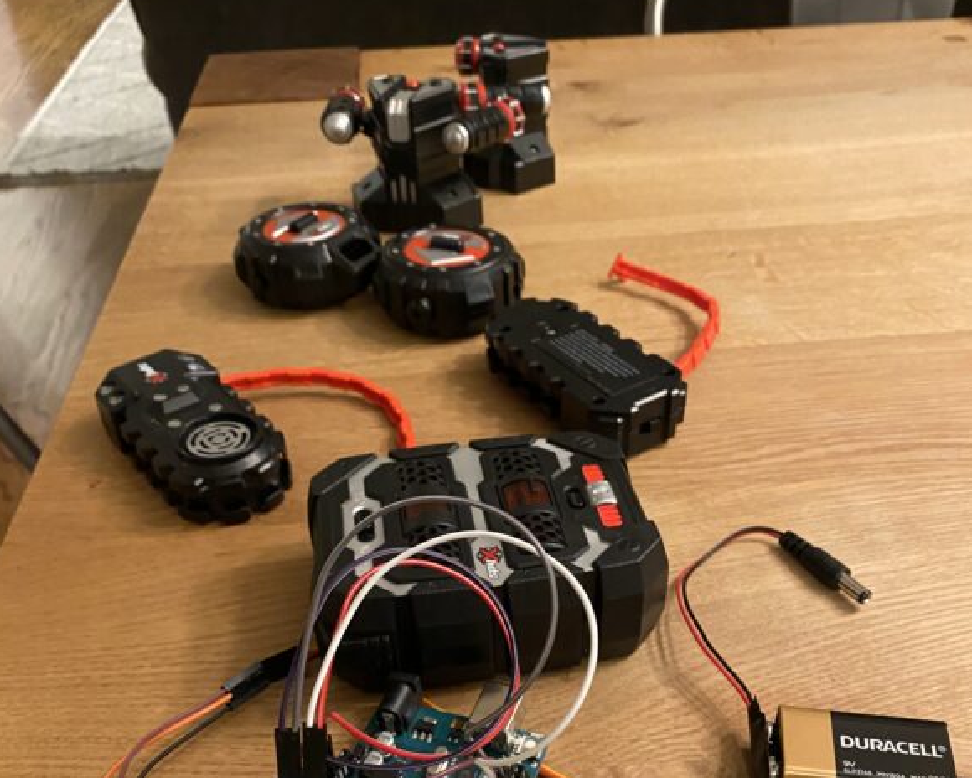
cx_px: 493
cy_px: 568
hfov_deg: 51.5
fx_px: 1007
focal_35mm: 35
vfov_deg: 41.2
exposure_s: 1/30
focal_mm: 4.25
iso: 640
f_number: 1.8
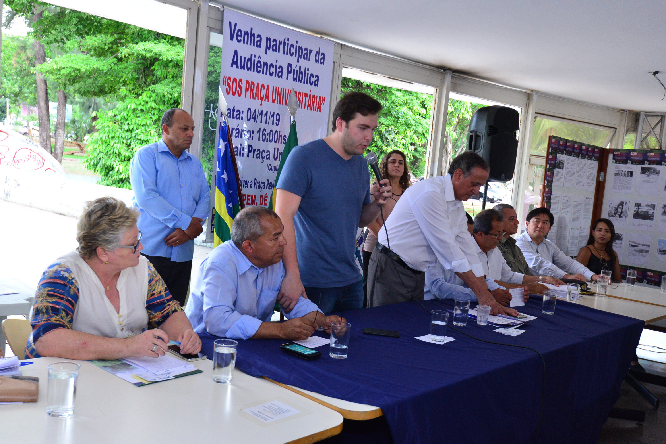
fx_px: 648
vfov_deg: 37.9
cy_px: 222
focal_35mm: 35
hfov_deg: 54.4
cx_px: 333
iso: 2500
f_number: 5
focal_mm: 35
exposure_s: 1/125
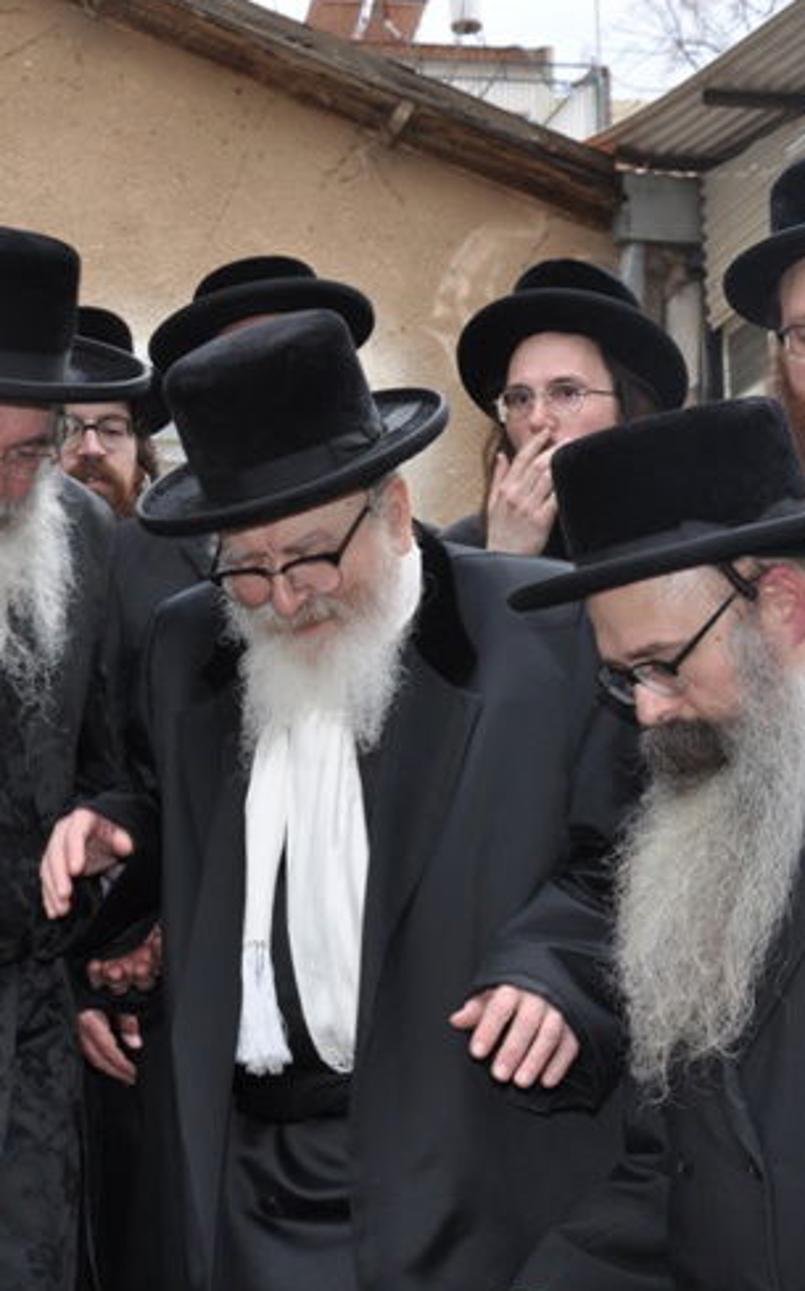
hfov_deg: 16.2
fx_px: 2812
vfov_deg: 25.8
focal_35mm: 80
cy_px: 648
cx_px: 232
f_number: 7.1
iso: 200
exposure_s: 1/100
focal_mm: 32
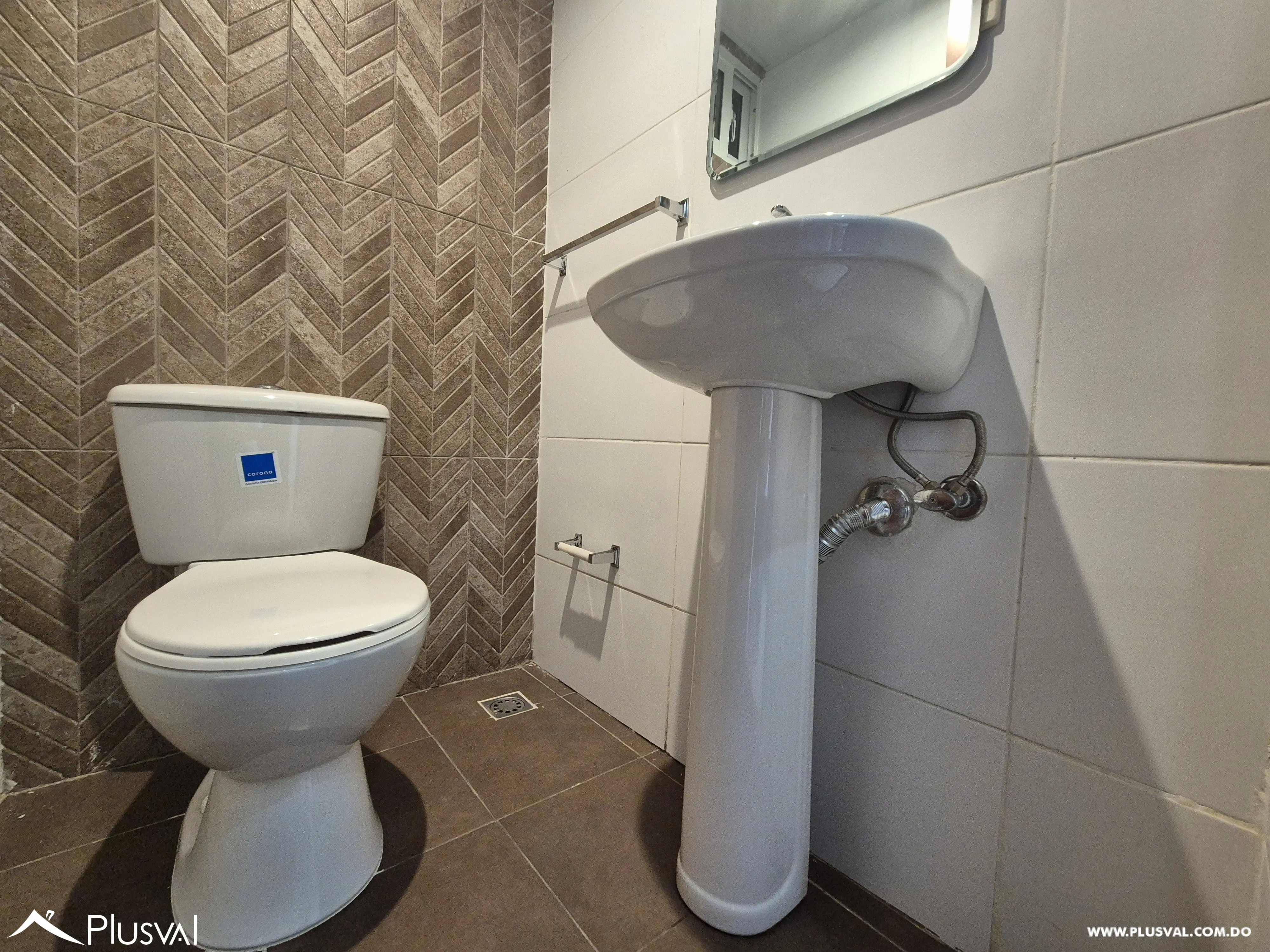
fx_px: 477
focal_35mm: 13
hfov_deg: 106.2
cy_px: 476
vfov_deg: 89.9
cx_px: 635
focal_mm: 2.2
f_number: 2.2
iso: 640
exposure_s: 1/60
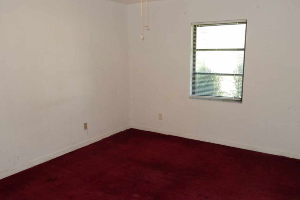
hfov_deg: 58.7
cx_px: 152
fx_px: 267
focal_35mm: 32
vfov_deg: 41.1
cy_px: 108
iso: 200
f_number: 4
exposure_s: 1/30
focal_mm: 5.4
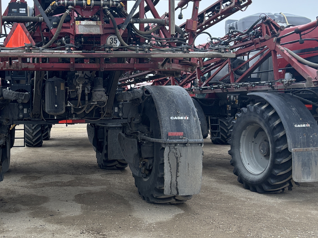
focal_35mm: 46
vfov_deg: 31.5
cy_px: 114
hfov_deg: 39.9
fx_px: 423
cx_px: 72
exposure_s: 1/121
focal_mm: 5.96
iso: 125
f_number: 1.6
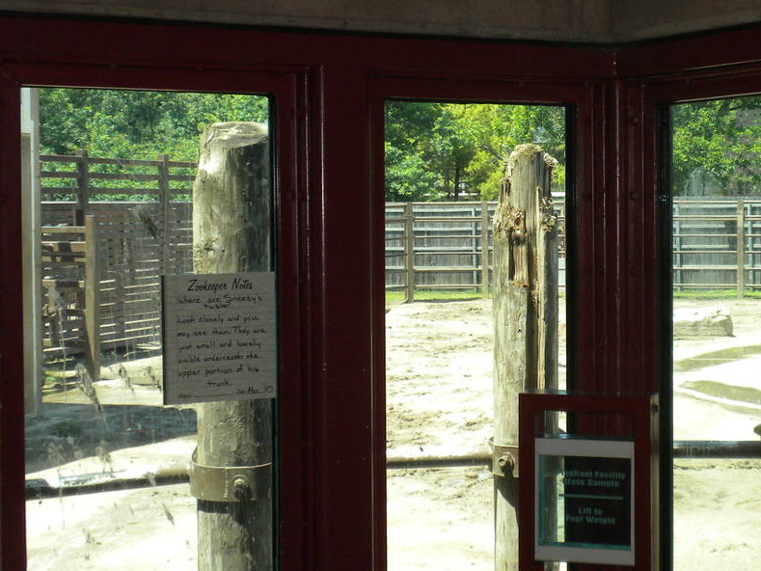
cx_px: 559
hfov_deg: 25.7
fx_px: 1649
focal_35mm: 75
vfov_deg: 19.6
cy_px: 235
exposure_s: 1/252
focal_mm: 6.6
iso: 90
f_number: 3.5
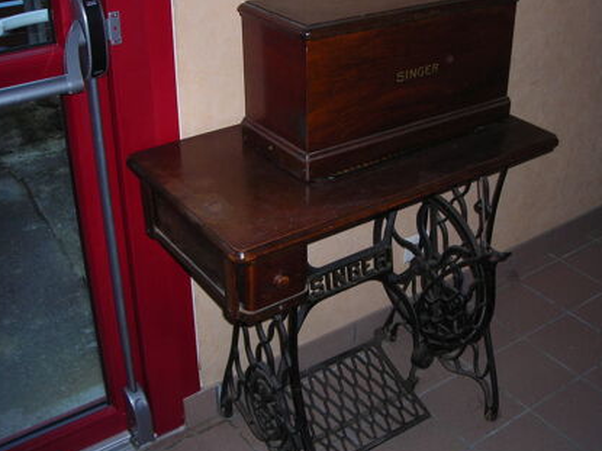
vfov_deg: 32.8
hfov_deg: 42.9
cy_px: 200
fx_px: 765
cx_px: 335
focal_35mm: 44
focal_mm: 6.3
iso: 52
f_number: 3.2
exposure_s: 1/60.1
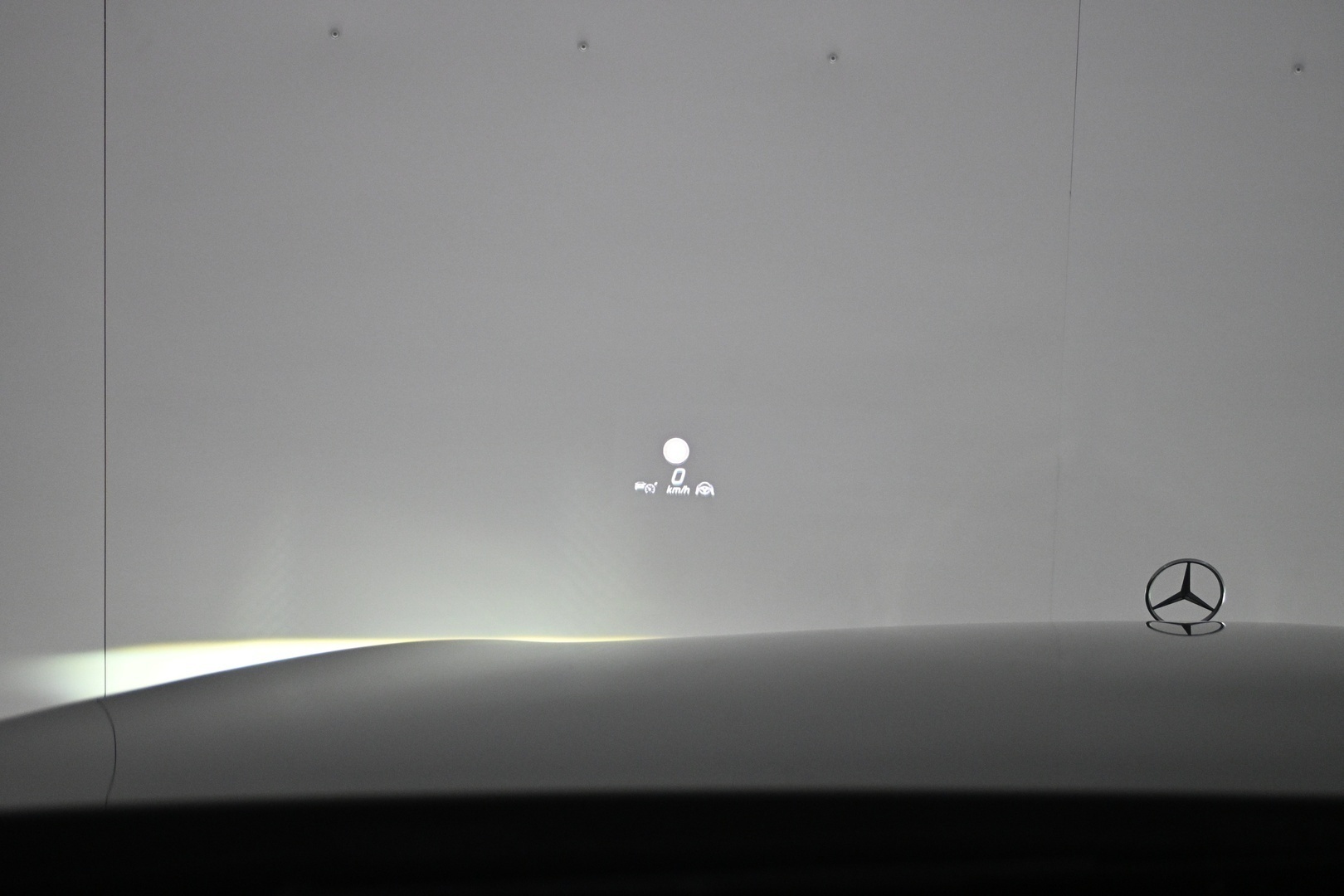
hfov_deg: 41.7
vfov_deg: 28.5
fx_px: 1764
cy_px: 448
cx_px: 672
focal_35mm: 47
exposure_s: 1/320
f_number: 5
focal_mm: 31.5
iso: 1600
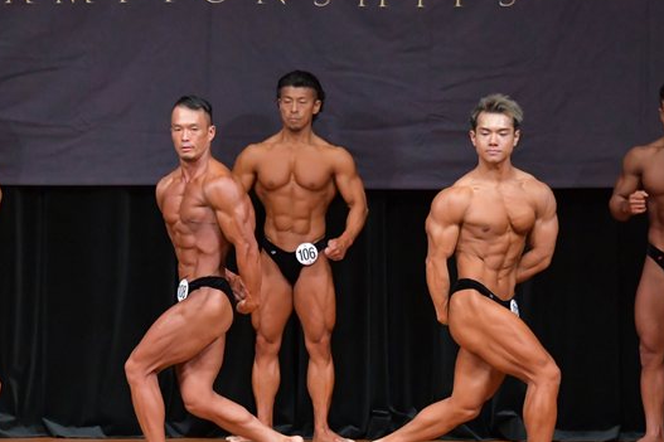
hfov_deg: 6.5
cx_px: 216
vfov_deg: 4.3
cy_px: 306
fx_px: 5882
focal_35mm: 319
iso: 5000
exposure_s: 1/400
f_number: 5.6
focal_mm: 145
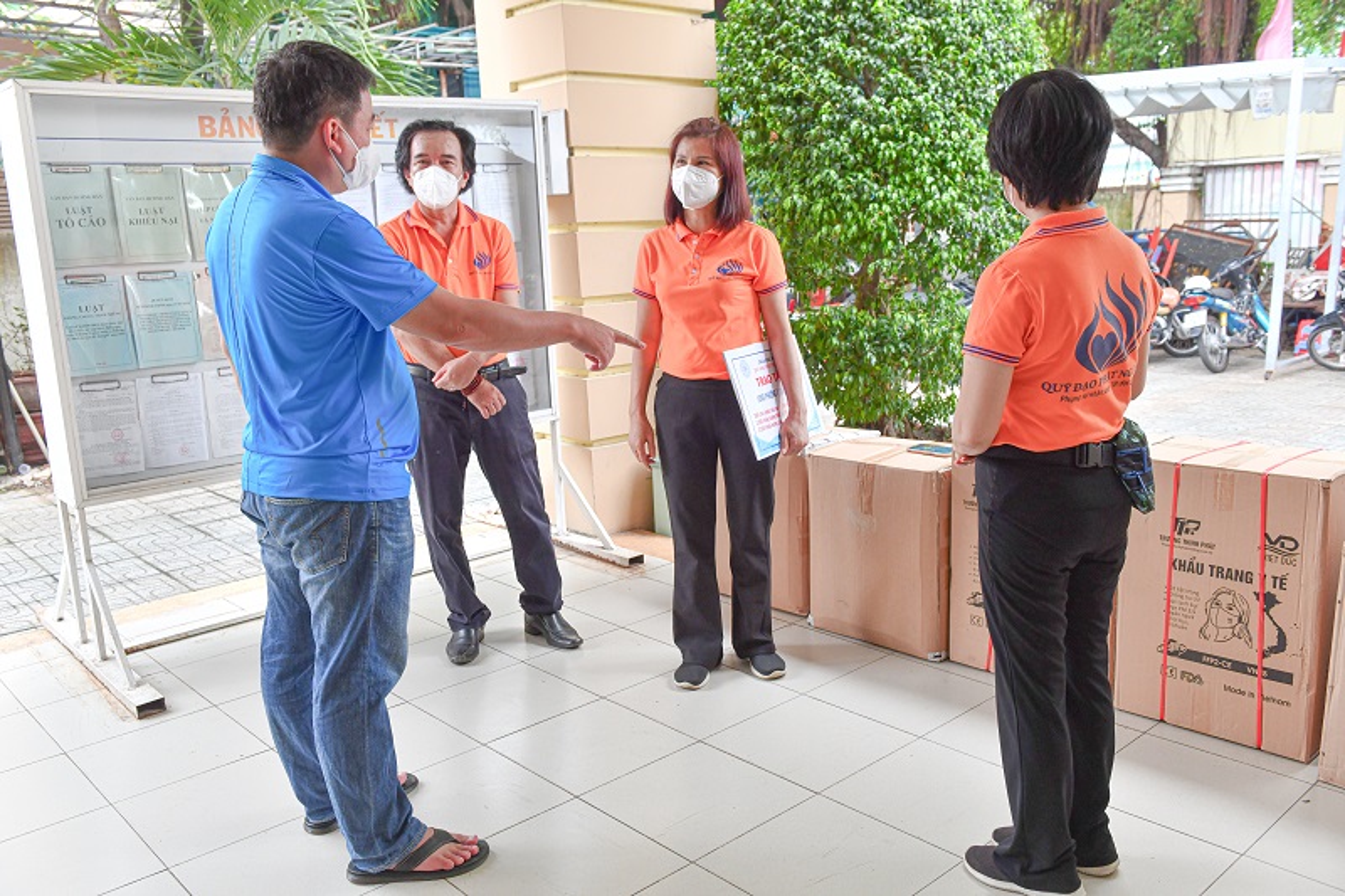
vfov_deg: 42.3
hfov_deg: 60.3
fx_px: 1158
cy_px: 448
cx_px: 672
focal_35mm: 31
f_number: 5.6
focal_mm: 31
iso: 800
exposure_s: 1/200
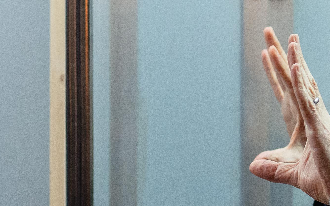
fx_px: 2950
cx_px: 52
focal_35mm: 328
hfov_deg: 6.4
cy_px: 142
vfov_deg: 4.0
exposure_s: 1/250
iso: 800
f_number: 1.8
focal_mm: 50
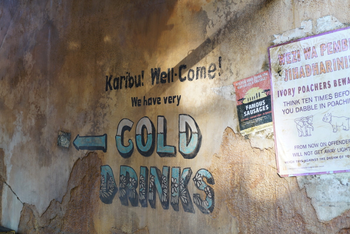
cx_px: 175
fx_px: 486
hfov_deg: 39.6
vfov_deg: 27.0
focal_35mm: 50
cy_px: 117
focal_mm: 50
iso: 250
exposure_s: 1/160
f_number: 4
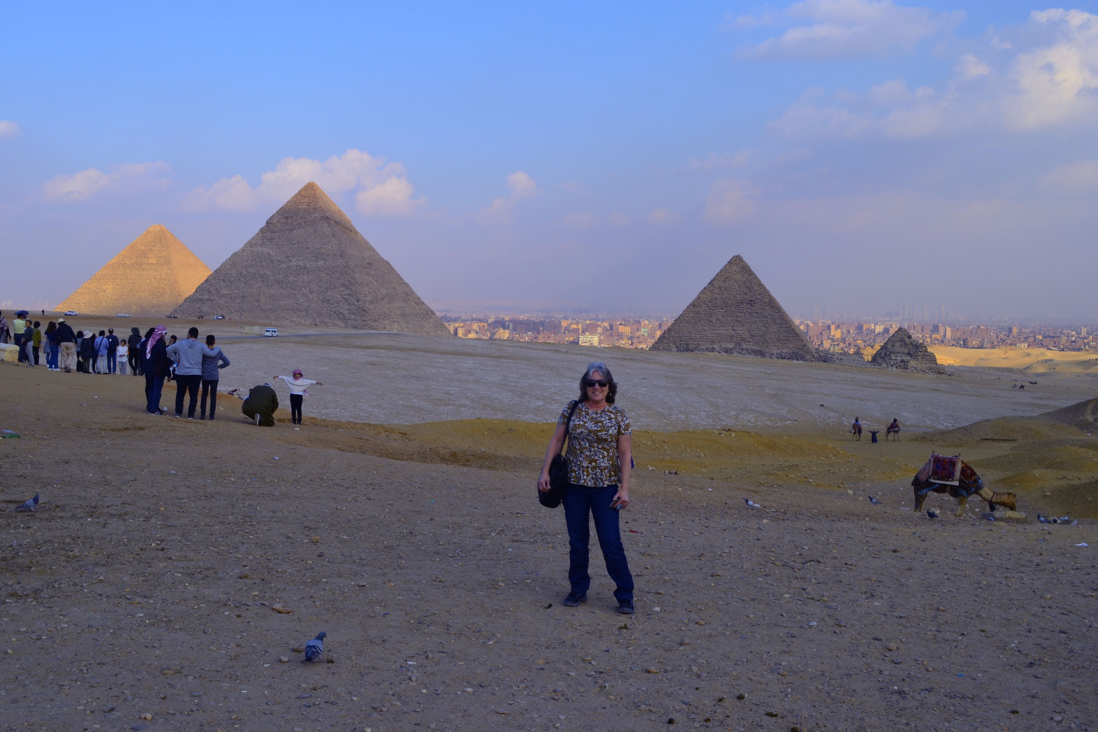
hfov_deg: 48.5
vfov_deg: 33.4
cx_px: 542
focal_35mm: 40
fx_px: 1220
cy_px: 369
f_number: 11
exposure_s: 1/125
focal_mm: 26
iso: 125
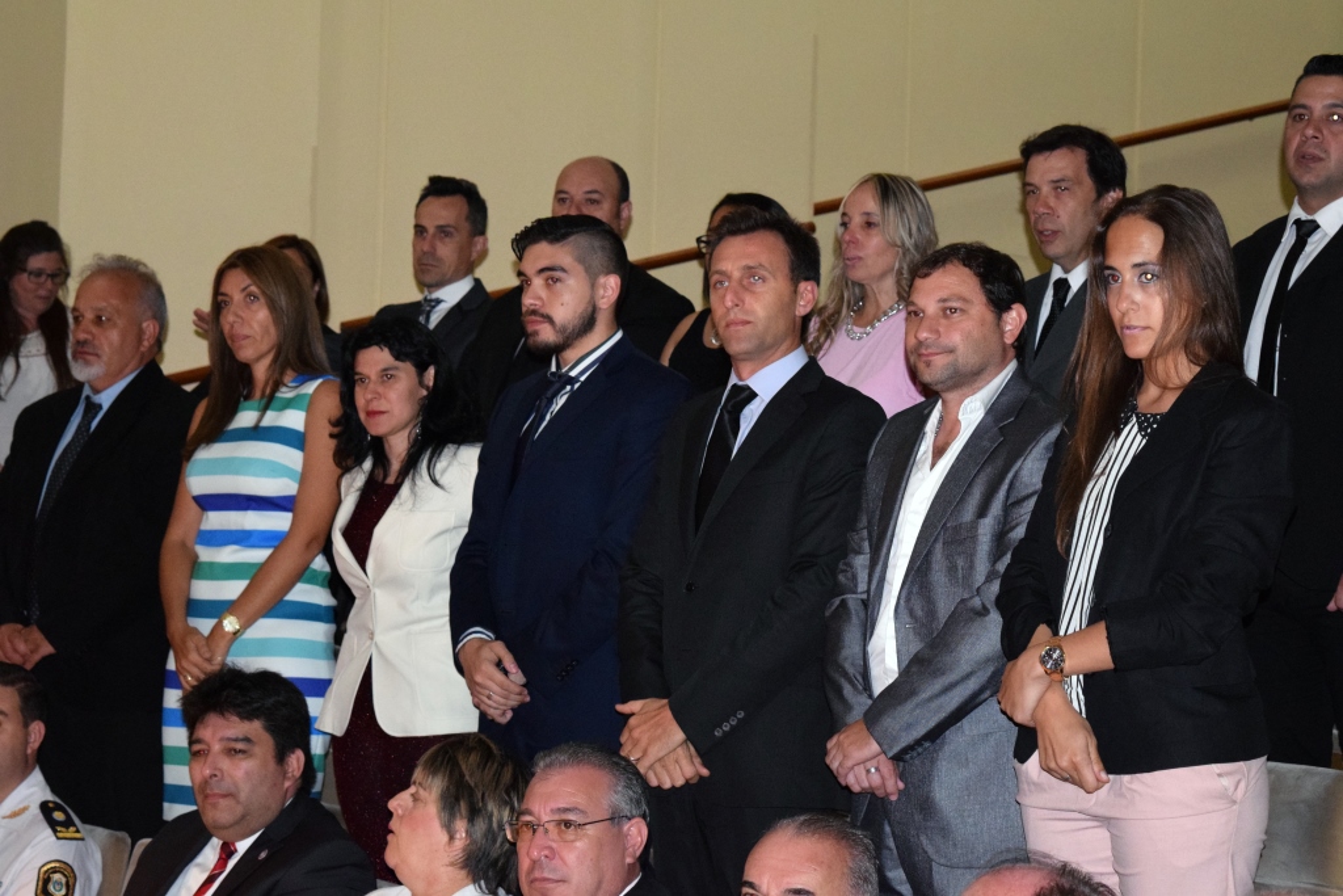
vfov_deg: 16.6
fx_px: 3078
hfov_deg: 24.6
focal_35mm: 82
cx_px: 672
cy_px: 448
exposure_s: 1/60
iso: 3200
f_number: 5.6
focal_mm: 55
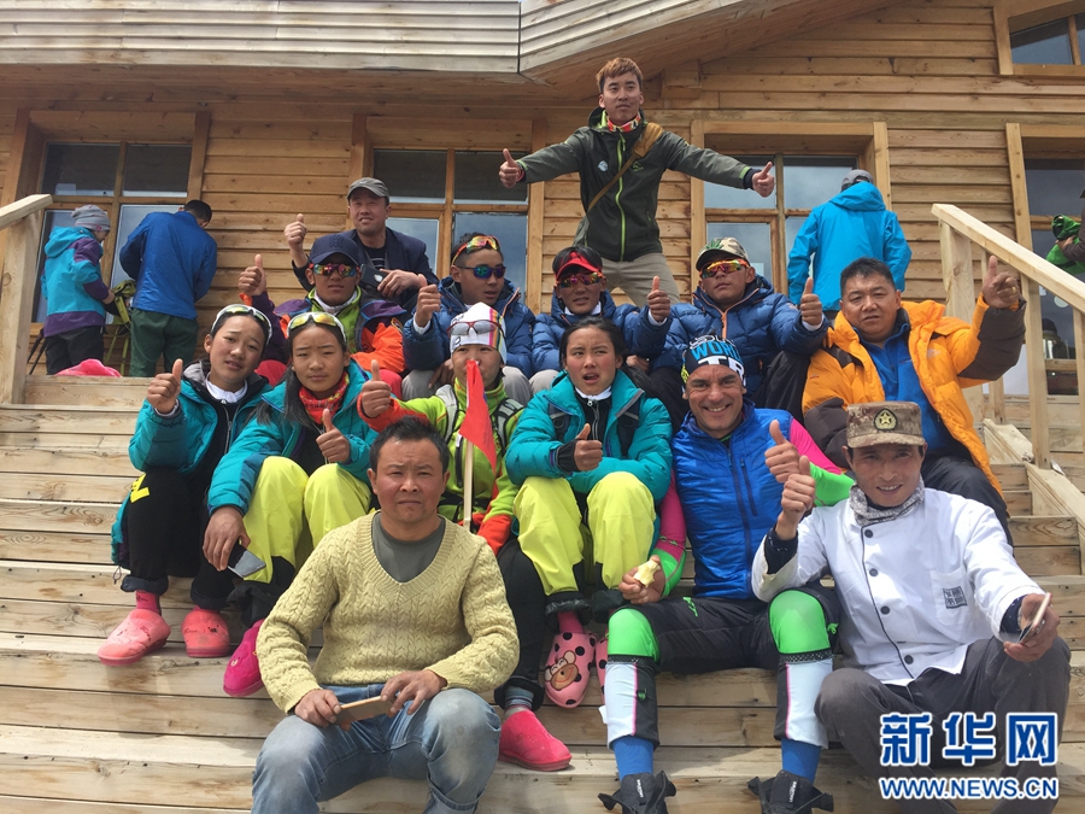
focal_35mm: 29
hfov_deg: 61.7
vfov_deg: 48.2
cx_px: 542
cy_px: 407
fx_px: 909
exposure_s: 1/879
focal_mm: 4.15
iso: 32
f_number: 2.2
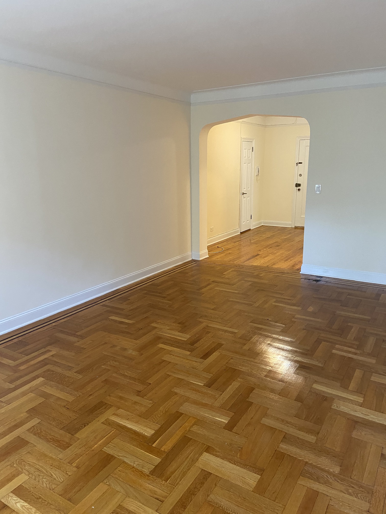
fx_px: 387
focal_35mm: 26
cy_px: 257
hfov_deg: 53.1
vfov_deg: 67.3
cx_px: 193
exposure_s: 1/60
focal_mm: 4.25
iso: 250
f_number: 1.8
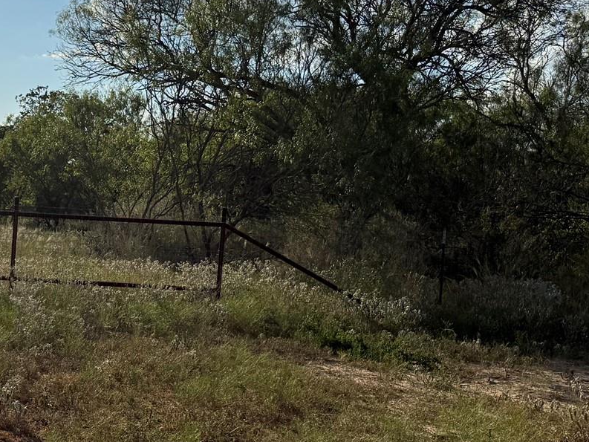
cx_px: -86
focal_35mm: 62
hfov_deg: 27.9
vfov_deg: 23.7
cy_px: 207
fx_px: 1055
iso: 100
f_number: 1.78
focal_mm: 6.76
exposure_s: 1/14286
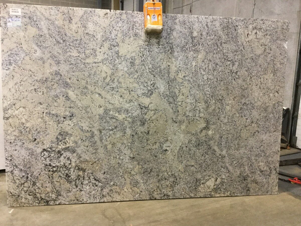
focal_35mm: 31
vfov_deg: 45.4
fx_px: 270
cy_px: 113
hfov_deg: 58.4
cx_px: 150
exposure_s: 1/30
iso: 160
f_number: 2.4
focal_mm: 3.3
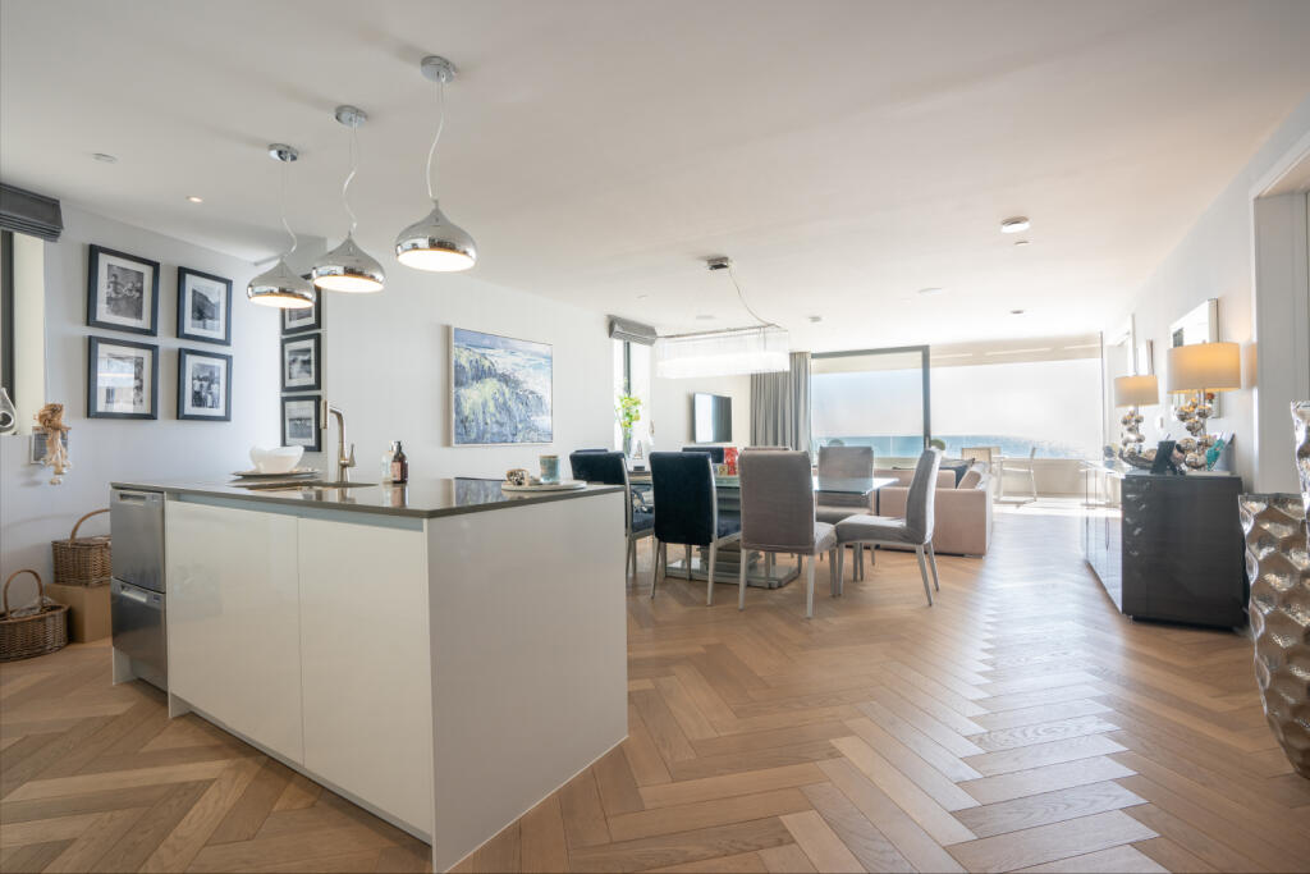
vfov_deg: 73.8
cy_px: 437
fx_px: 582
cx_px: 655
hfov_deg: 96.7
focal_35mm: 16
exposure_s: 1/100
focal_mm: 16
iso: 400
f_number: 11
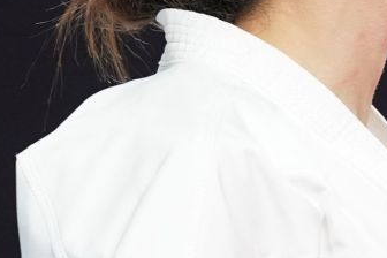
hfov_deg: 1.0
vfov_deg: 0.6
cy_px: 12
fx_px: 23046
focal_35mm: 2144
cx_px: 174
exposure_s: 1/800
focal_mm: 400
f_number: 2.8
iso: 3200
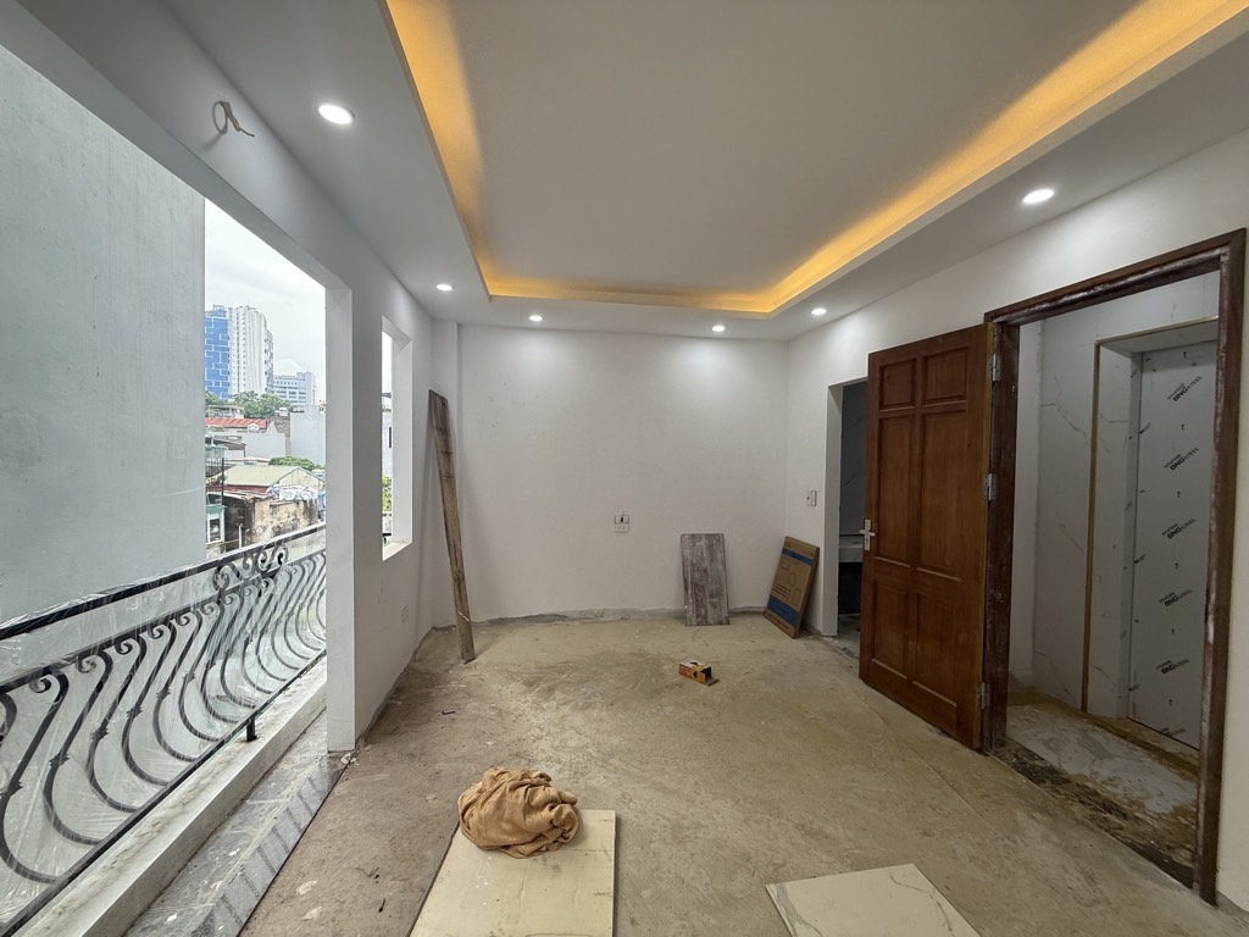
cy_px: 468
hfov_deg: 102.1
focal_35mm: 14
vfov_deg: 85.7
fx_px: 505
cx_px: 624
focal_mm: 2.22
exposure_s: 1/137
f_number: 2.2
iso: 64
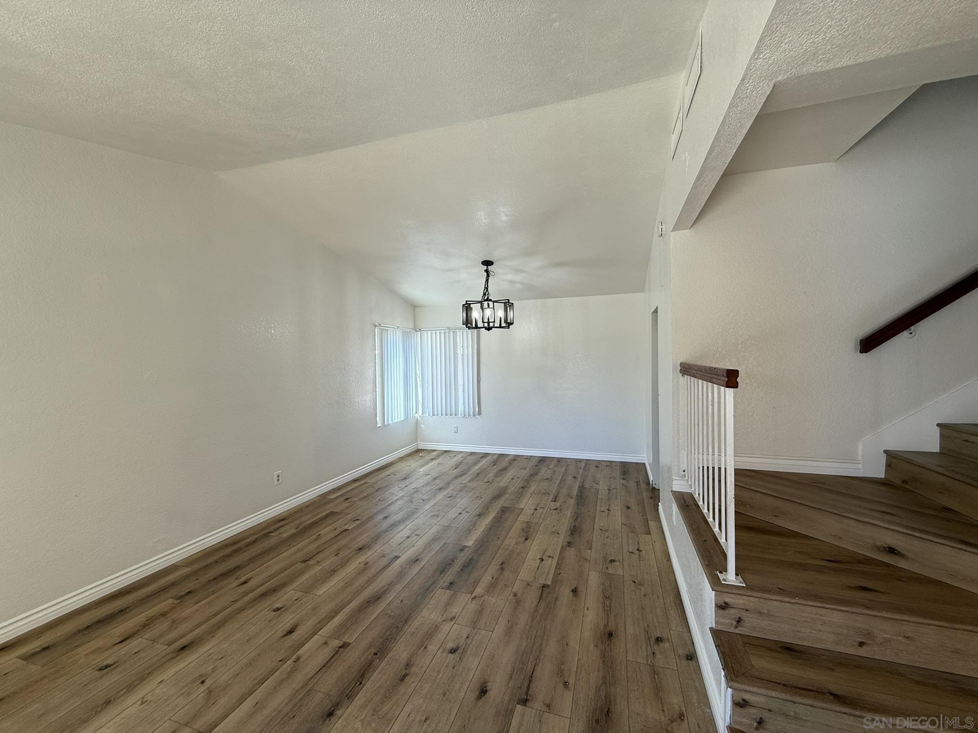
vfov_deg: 85.7
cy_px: 366
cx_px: 489
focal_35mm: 14
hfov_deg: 102.1
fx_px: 396
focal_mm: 2.22
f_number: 2.2
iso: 50
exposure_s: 1/120
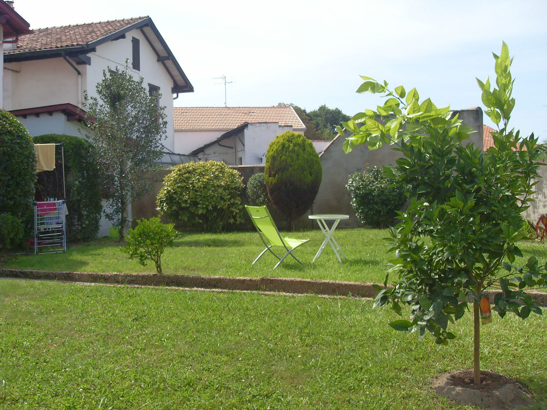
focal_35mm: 35
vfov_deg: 40.7
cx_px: 274
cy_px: 205
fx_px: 553
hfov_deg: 52.6
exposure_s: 1/180
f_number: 7
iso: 80
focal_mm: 6.3
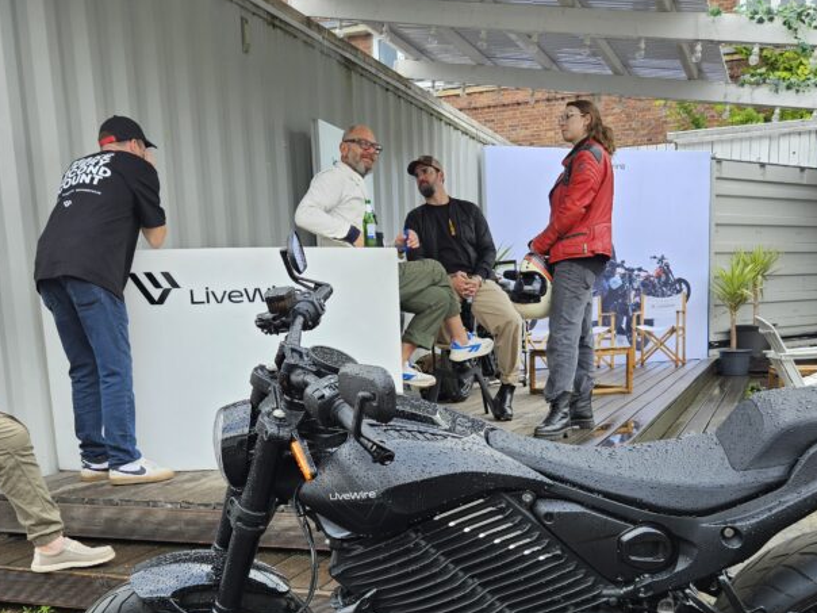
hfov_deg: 47.8
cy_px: 476
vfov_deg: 35.8
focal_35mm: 39
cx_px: 438
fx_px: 920
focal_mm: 5.4
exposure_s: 1/292
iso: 25
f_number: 1.8
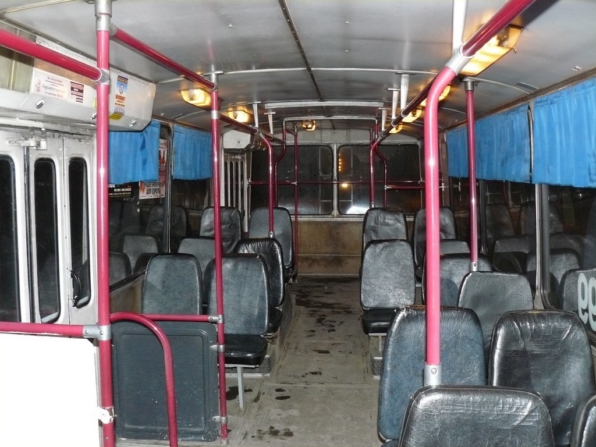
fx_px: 620
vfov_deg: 39.7
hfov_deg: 51.4
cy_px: 224
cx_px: 298
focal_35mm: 36
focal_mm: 6
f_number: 2.8
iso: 400
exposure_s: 1/30
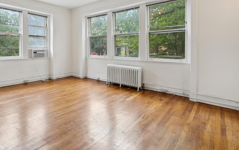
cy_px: 50
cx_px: 91
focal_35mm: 21
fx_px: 137
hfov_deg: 80.9
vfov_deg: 56.1
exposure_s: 1/50
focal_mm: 16
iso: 640
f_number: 7.1
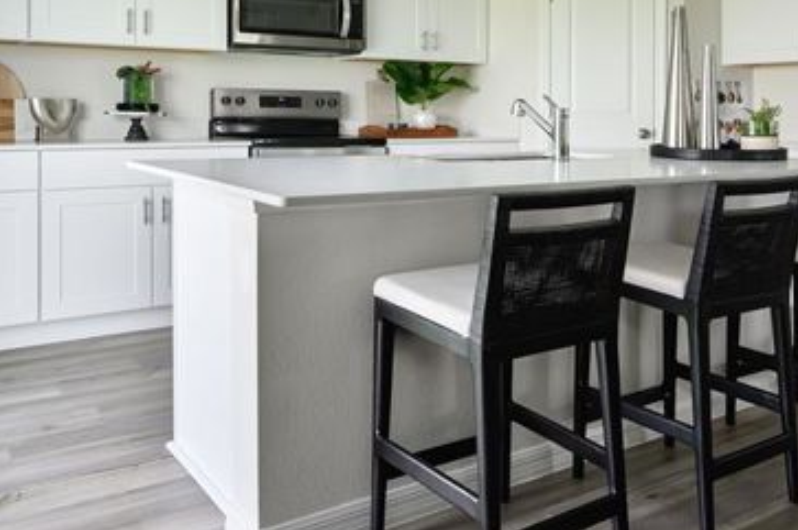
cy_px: 157
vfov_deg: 36.2
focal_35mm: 36
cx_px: 491
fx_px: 796
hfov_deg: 52.7
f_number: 8
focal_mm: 18.5
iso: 125
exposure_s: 1/13
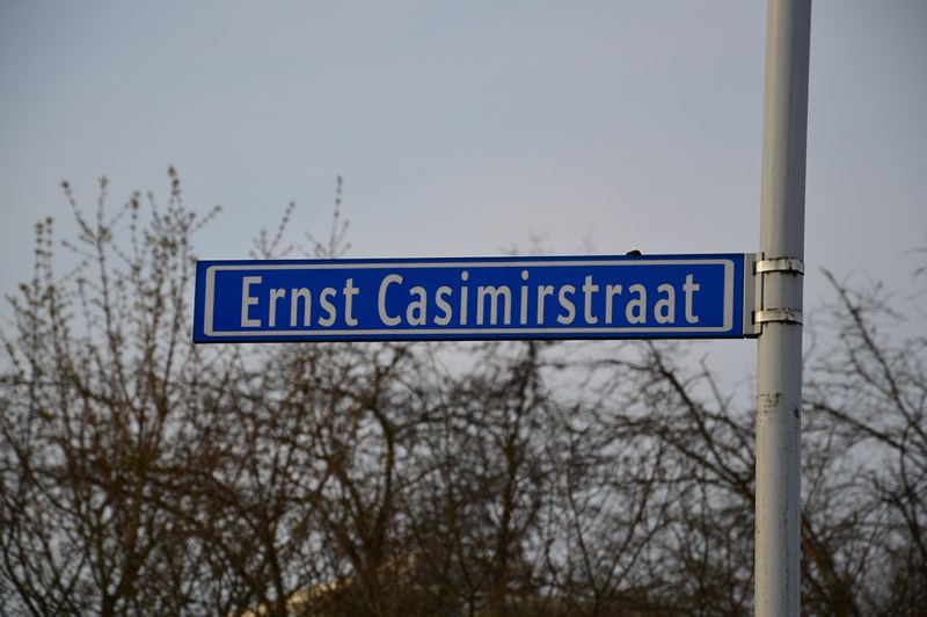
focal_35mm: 158
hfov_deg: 13.1
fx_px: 4052
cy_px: 308
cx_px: 464
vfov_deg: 8.7
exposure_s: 1/640
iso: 200
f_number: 5.6
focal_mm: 105
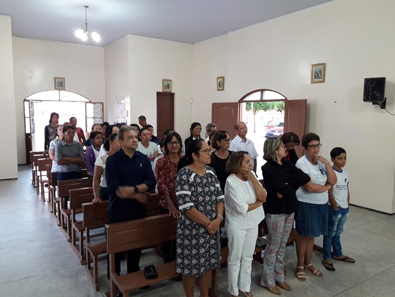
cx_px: 198
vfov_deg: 49.7
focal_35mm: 28
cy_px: 148
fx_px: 320
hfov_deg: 63.4
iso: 160
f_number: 1.9
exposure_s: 1/30
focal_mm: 3.7
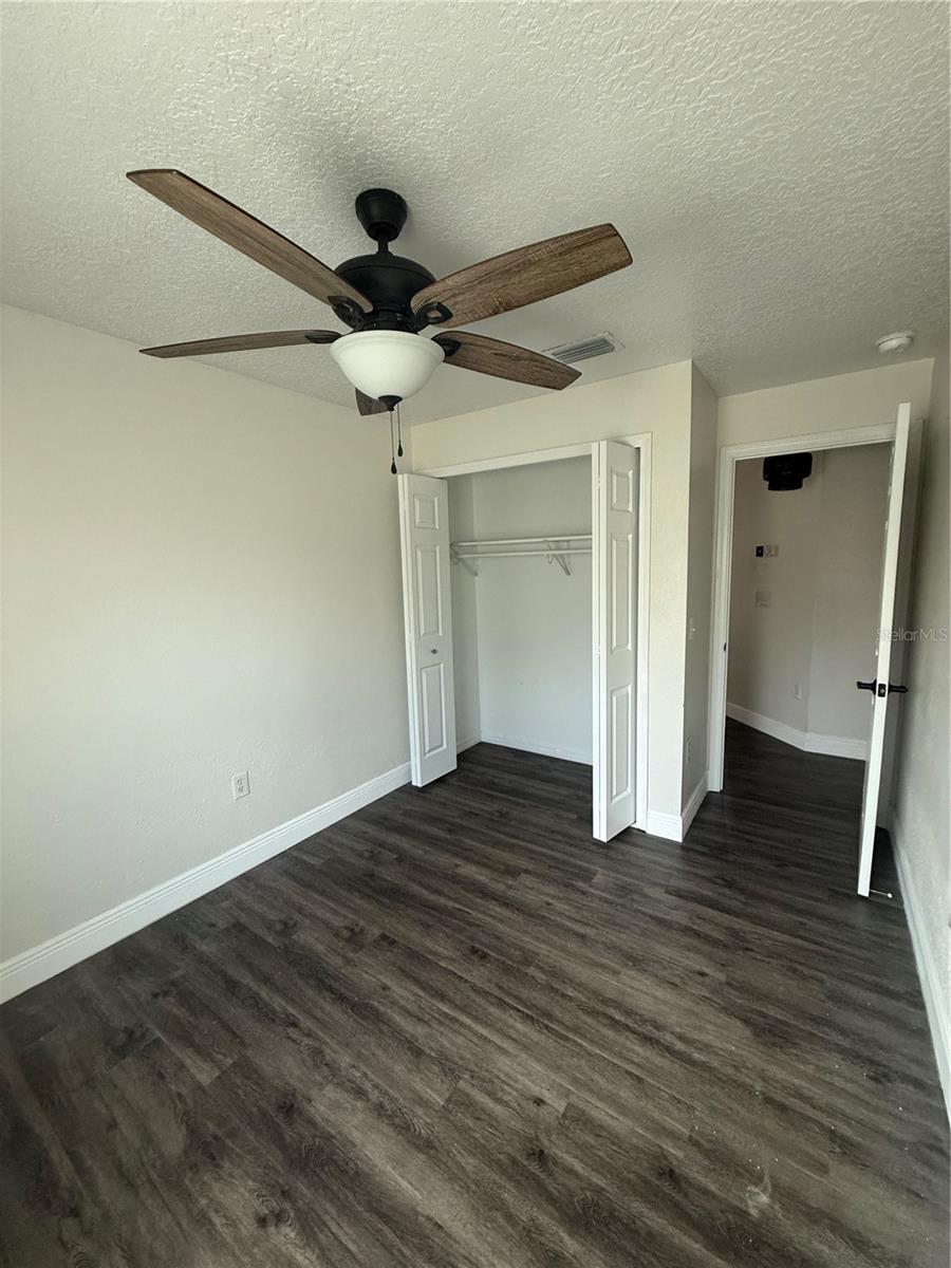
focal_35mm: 14
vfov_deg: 102.1
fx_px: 513
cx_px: 476
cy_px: 634
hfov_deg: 85.7
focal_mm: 2.22
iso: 200
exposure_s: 1/99
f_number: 2.2
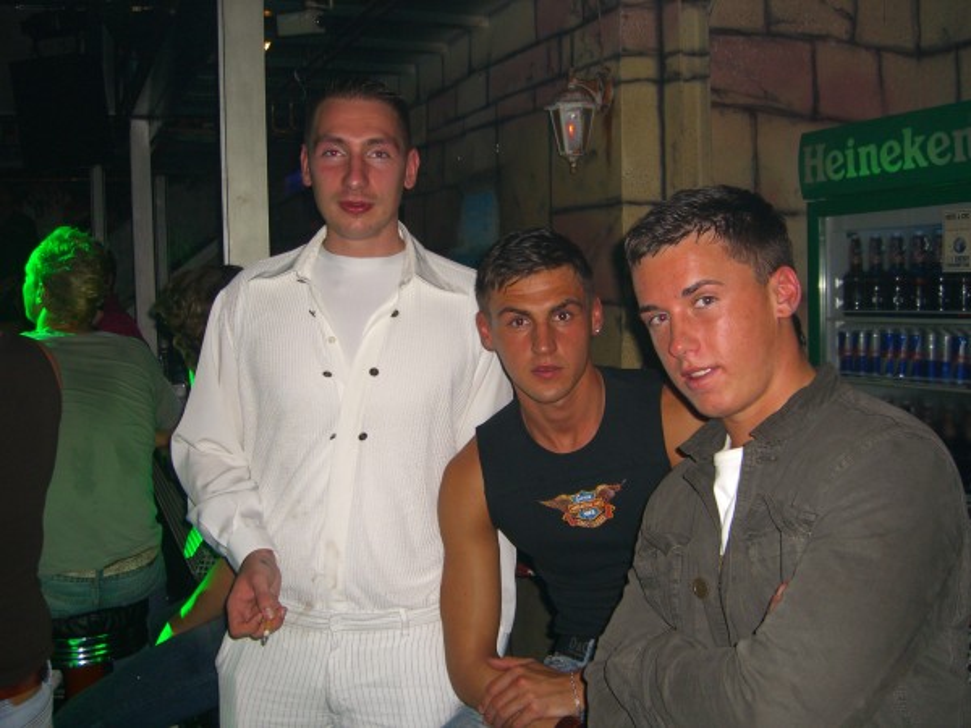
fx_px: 1066
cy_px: 364
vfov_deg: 37.7
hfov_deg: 49.0
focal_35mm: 38
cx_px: 486
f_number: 2.8
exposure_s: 1/60
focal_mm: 7.9
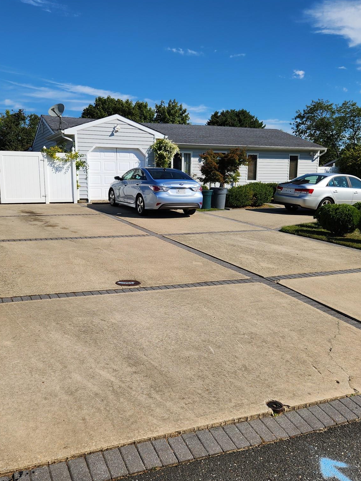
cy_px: 240
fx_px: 431
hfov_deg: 45.4
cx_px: 163
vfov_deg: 58.3
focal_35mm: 31
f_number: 1.8
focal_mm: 5.4
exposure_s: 1/2812
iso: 20
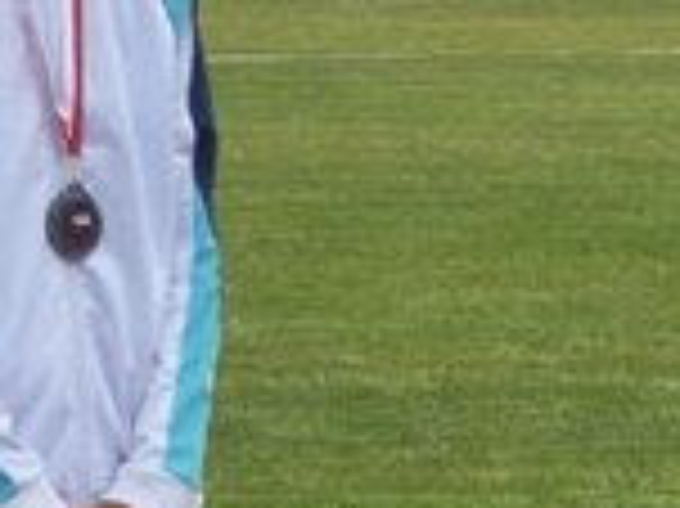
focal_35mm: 471
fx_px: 9245
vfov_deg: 3.2
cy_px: 378
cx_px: 1333
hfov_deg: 4.2
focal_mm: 16
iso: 100
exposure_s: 1/200
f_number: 4.9
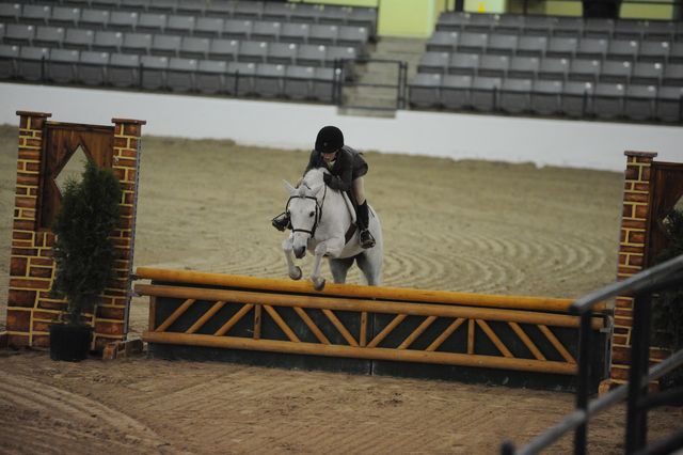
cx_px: 342
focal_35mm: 200
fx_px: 3792
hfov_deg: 10.3
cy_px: 228
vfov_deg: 6.9
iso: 6400
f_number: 2.8
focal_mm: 200
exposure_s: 1/400
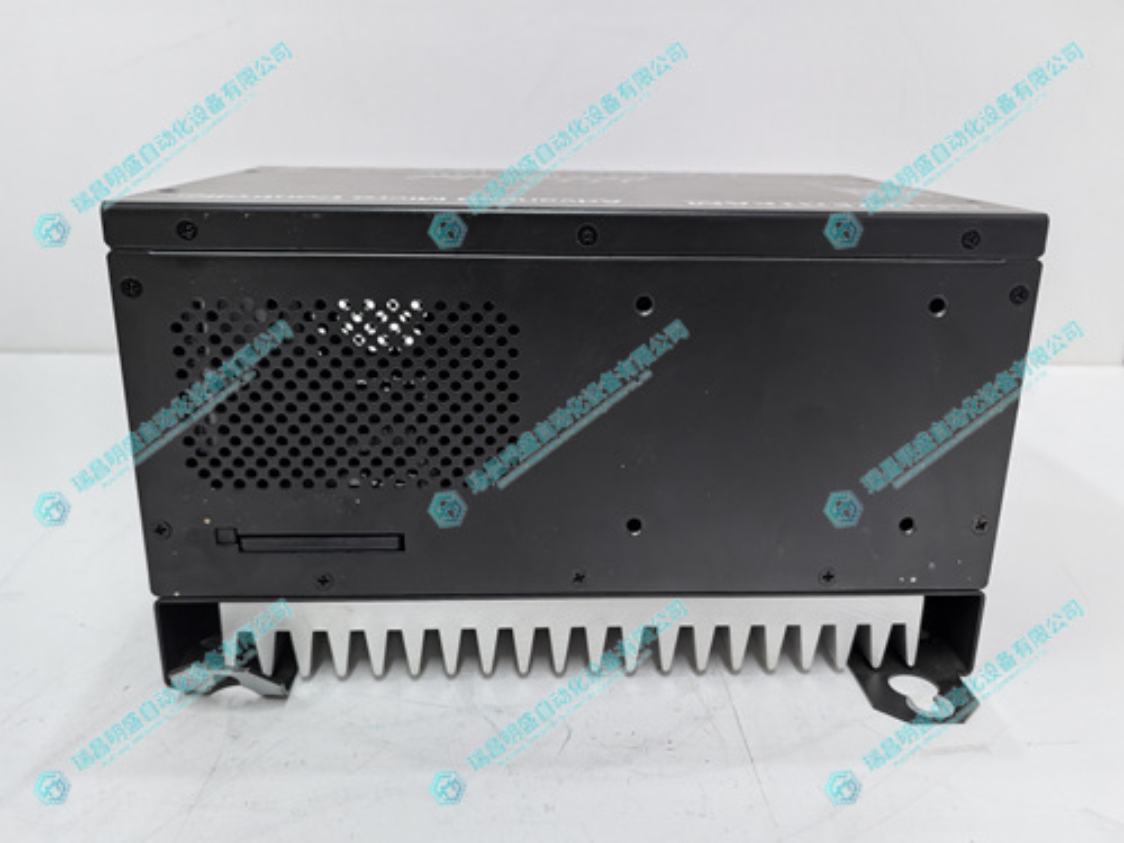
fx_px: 942
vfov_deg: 48.2
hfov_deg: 61.7
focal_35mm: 29
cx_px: 562
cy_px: 422
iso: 160
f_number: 2
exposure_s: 1/100
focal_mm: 5.75
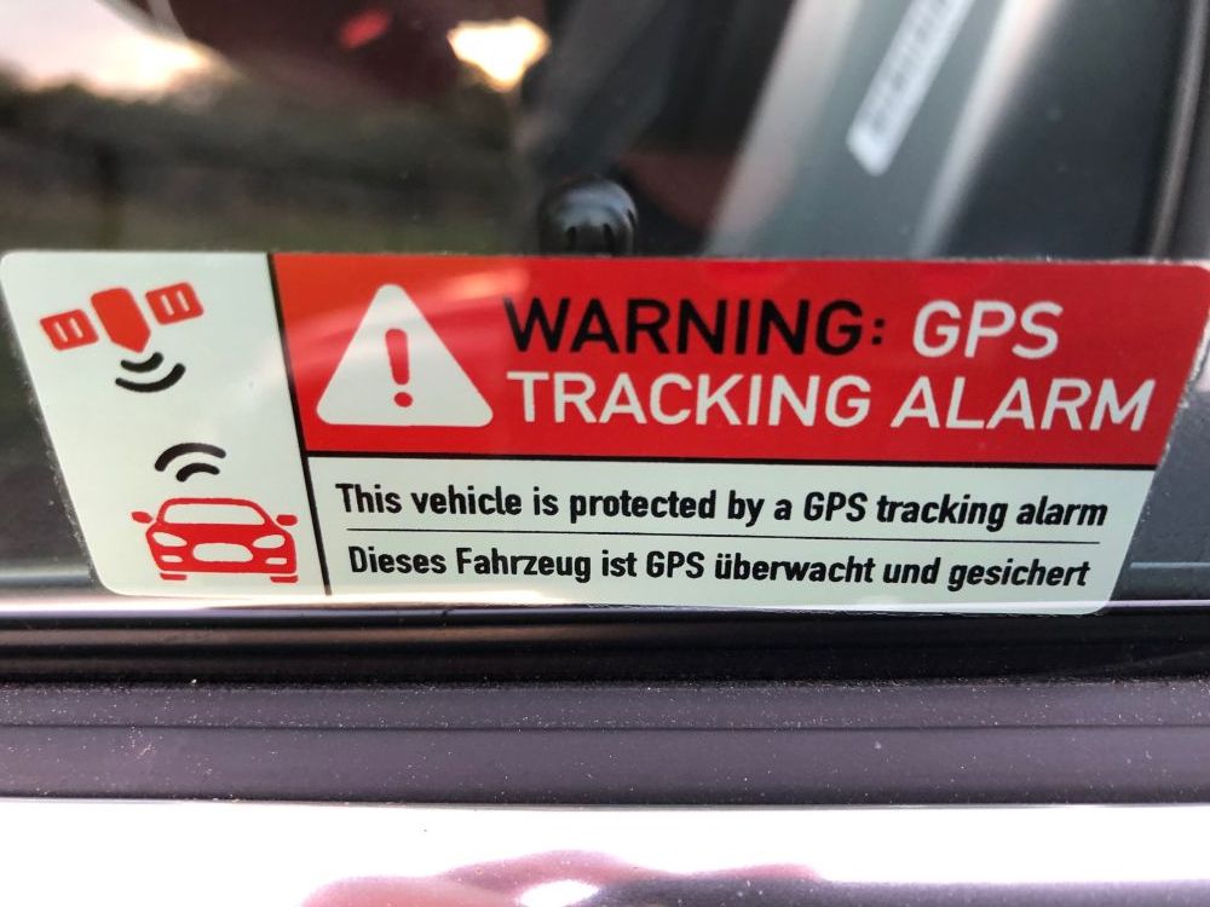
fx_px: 979
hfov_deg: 63.4
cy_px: 454
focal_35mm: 28
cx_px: 605
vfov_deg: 49.7
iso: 32
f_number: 1.8
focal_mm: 3.99
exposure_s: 1/30
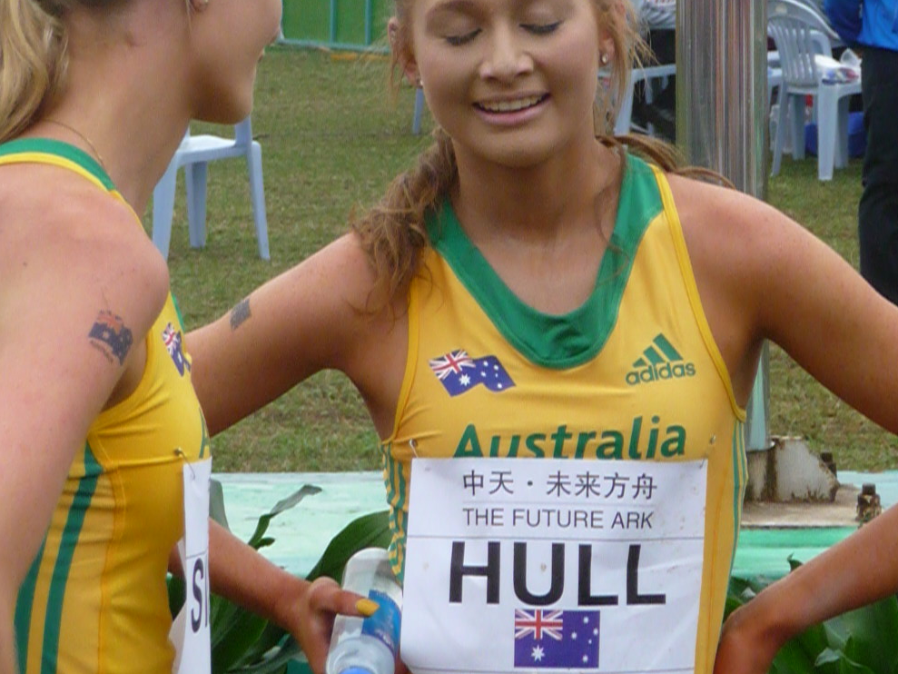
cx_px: 403
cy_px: 162
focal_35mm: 207
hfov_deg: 9.6
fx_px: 5371
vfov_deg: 7.2
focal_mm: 21.8
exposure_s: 1/800
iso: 500
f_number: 4.7
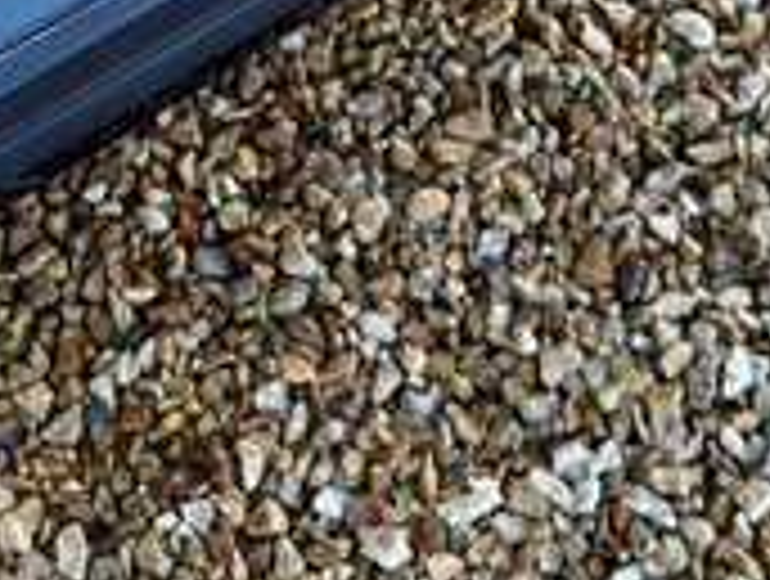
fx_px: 2497
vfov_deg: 11.8
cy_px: -616
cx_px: 90
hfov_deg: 17.3
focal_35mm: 112
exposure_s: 1/215
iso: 125
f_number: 1.78
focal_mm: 6.76
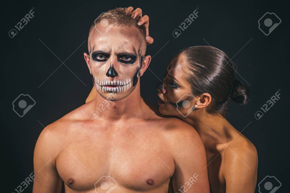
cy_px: 96
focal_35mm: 85
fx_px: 685
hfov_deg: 23.9
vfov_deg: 16.1
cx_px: 145
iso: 100
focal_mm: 85
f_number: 8
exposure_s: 1/160
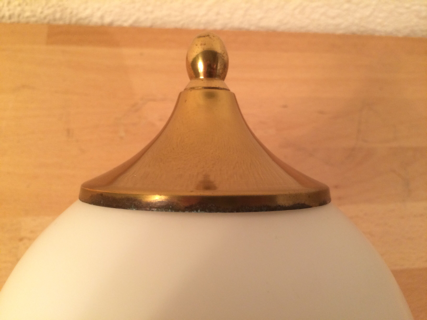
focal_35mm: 29
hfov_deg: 61.7
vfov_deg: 48.2
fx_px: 358
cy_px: 160
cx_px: 214
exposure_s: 1/33
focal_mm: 4.15
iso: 80
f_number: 2.2
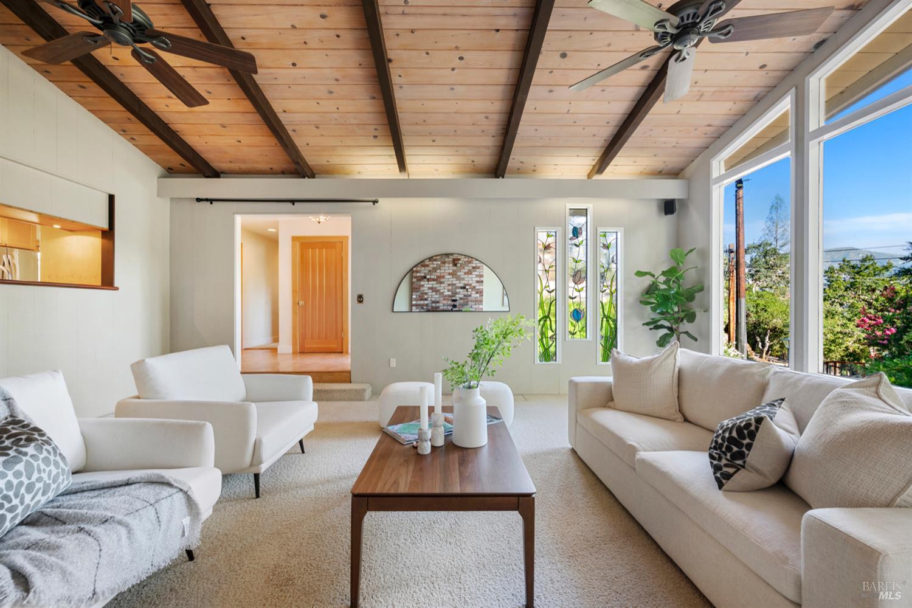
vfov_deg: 81.2
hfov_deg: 104.3
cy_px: 304
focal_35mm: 14
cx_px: 456
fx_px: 355
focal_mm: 14
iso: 320
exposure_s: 1/3
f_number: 8
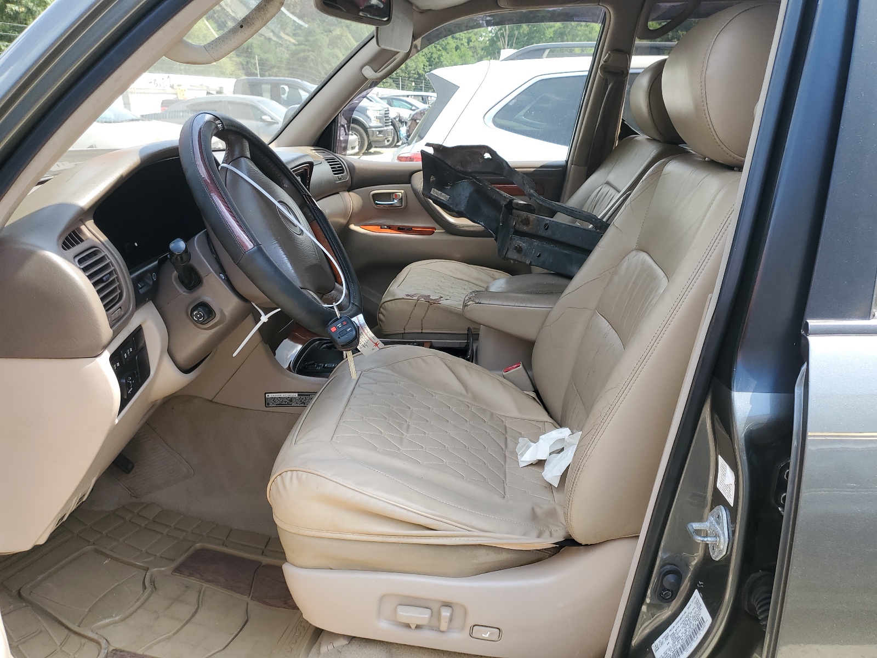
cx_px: 438
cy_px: 329
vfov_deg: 53.1
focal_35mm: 26
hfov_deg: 67.3
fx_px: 659
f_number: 1.5
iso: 50
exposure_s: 1/500
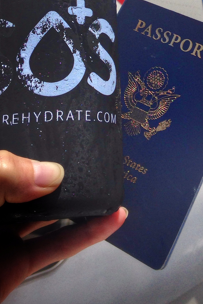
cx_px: 171
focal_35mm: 75
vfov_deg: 25.7
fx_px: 634
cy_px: 5
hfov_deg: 18.0
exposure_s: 1/4525
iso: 50
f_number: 2.4
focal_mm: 4.12
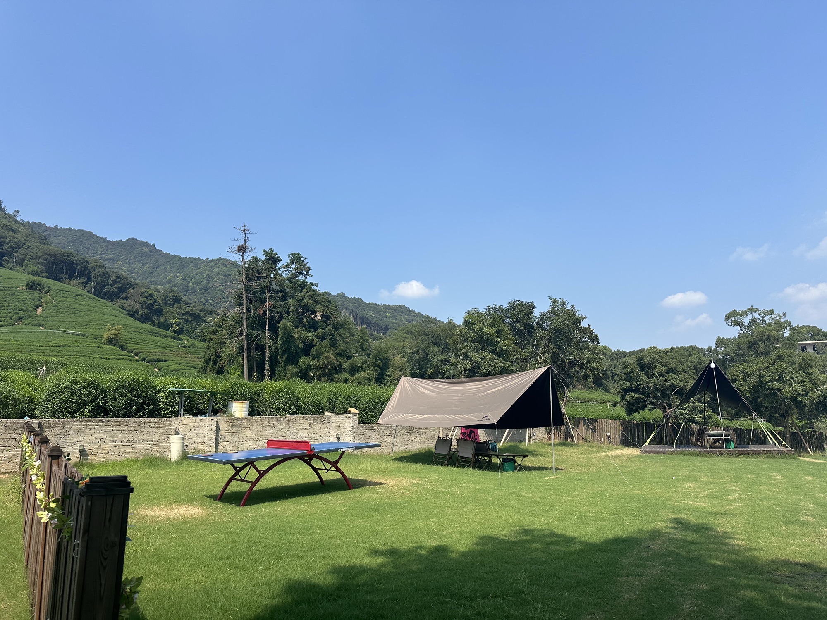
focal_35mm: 24
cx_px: 414
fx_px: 573
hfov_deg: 71.6
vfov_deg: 56.8
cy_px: 310
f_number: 1.78
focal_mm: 6.86
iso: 80
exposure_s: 1/4016
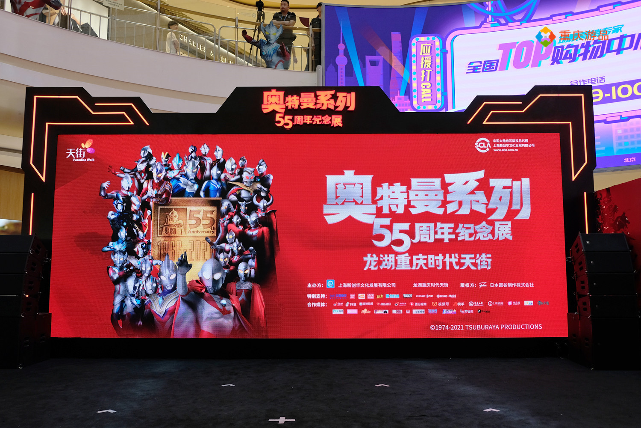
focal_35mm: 29
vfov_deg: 45.0
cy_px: 214
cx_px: 320
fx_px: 516
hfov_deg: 63.7
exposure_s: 1/125
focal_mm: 19.6
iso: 400
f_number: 2.8
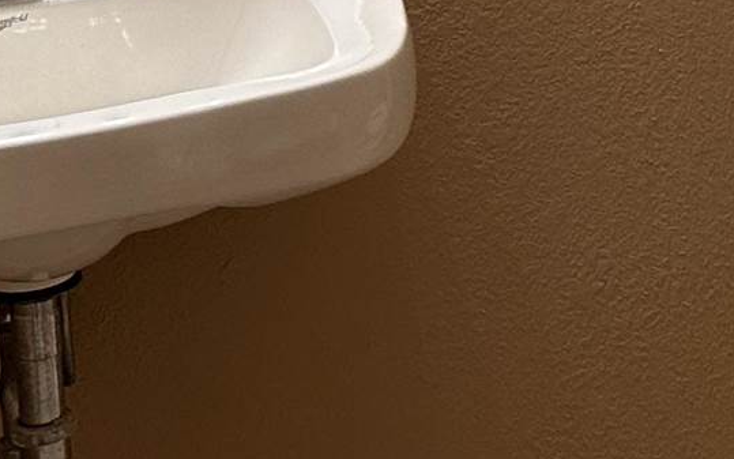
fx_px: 2901
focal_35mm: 145
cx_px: 1291
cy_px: -539
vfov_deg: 8.5
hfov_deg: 13.1
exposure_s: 1/60
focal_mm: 6.86
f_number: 1.78
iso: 160
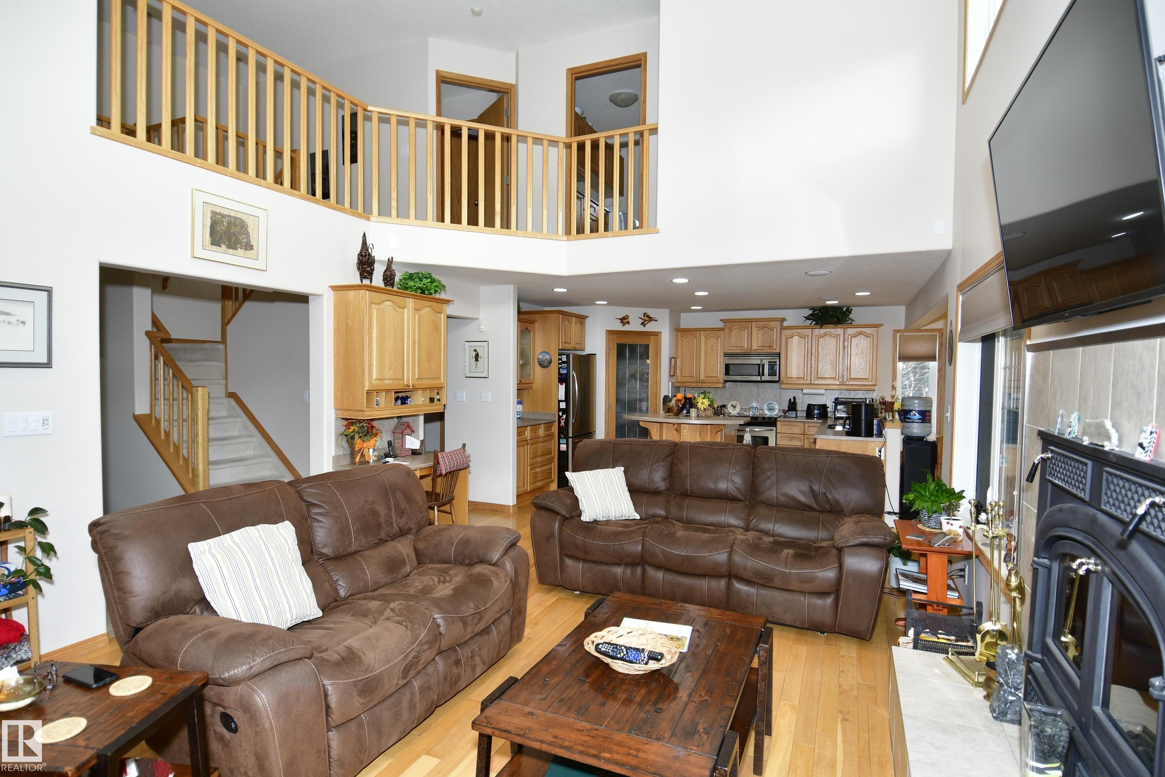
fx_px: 582
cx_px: 582
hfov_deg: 90.0
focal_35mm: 18
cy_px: 388
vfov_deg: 67.4
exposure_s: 1/100
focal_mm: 12
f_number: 4
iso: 400
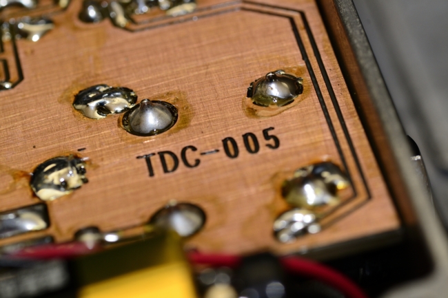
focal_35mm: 135
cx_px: 224
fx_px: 1679
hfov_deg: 15.2
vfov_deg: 10.2
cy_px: 149
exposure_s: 1/60
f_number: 14
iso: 400
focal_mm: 90
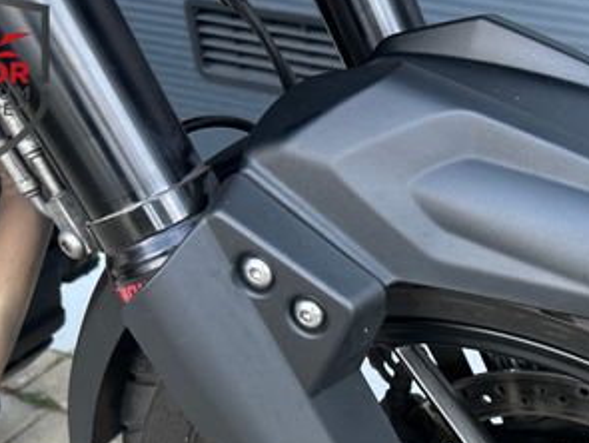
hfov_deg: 34.6
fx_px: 886
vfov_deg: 26.2
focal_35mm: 52
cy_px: 469
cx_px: 535
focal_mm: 6.86
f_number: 1.78
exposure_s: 1/121
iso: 64
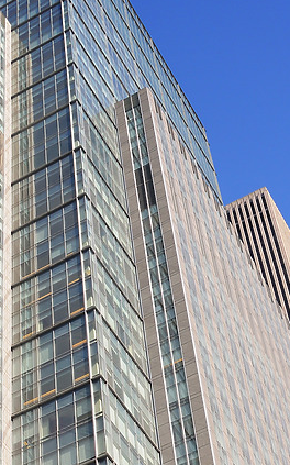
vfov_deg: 26.0
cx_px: 23
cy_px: 373
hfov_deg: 16.5
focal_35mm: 78
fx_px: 987
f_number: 9
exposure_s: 1/250
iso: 200
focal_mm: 24
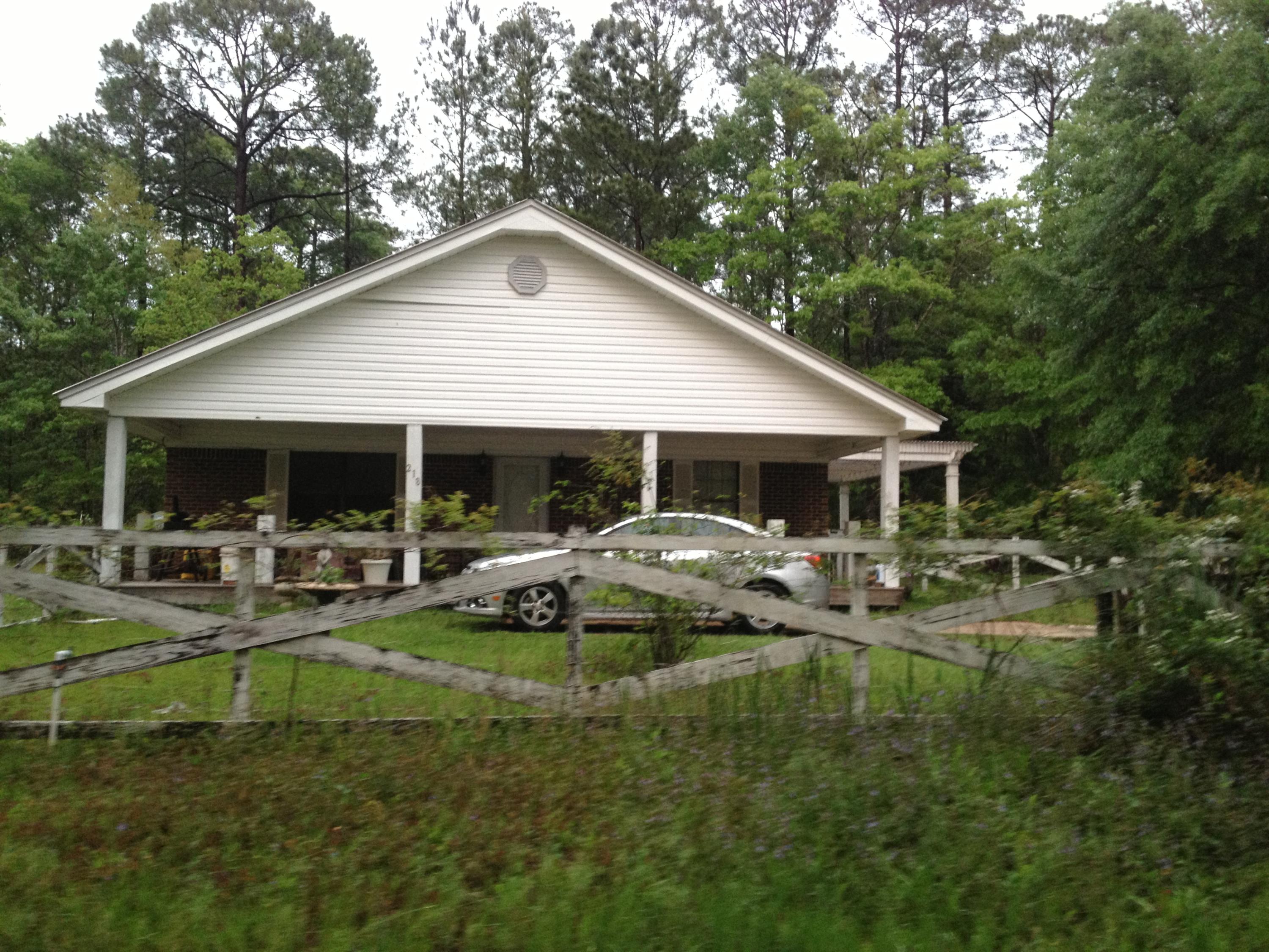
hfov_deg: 52.6
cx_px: 634
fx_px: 1283
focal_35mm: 35
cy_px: 476
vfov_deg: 40.7
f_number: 2.4
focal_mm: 4.28
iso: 160
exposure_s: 1/20
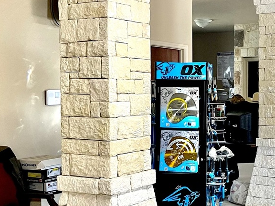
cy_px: 113
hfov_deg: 29.0
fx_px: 516
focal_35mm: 65
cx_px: 230
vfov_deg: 22.6
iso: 100
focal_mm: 4.2
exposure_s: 1/60
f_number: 1.6
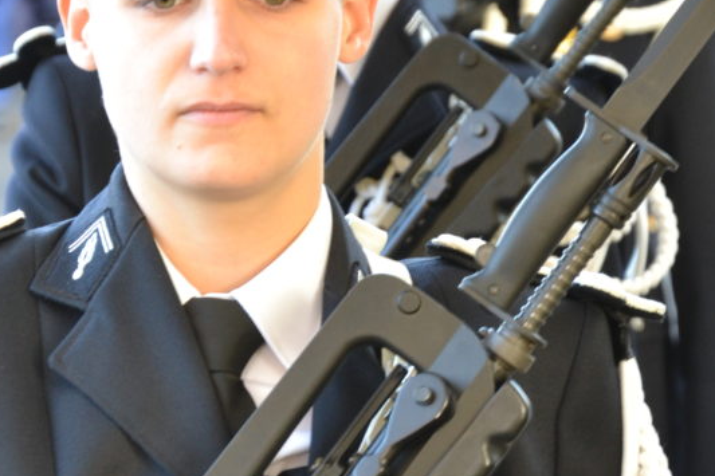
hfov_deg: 10.0
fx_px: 4103
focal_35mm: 207
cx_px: 258
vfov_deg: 6.6
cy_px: 206
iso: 1000
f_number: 5.6
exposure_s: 1/60
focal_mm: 105
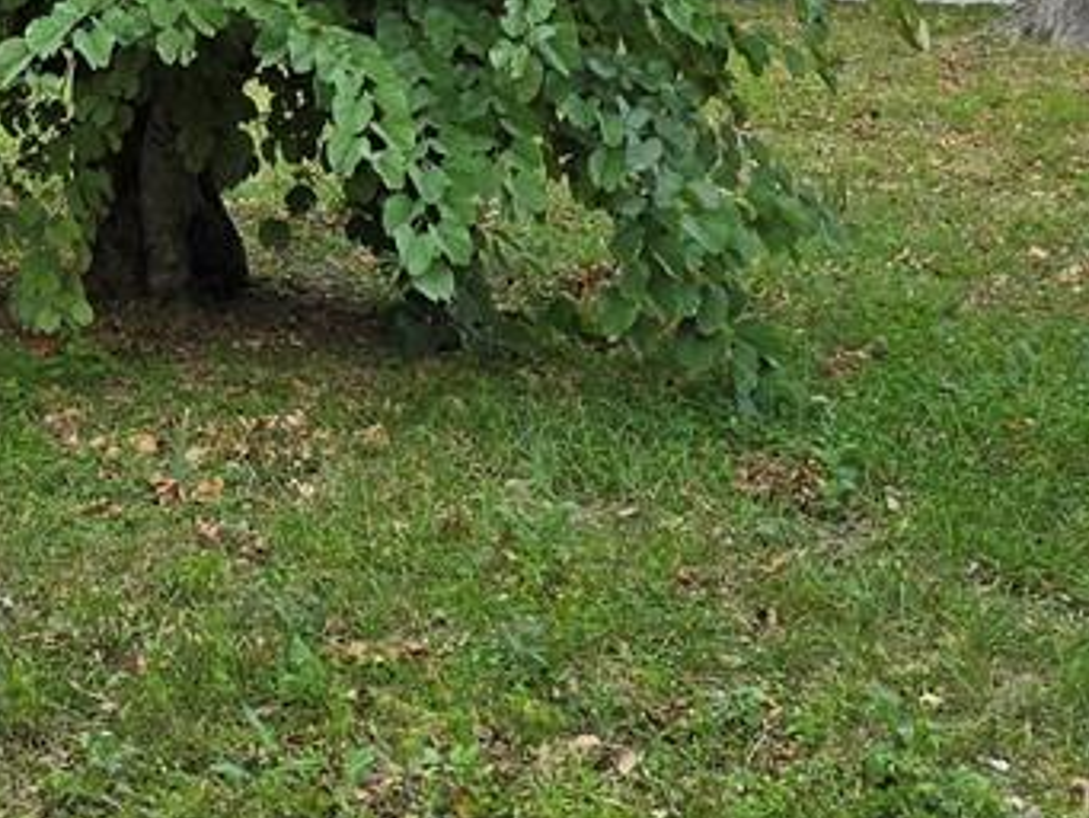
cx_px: 70
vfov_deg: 13.5
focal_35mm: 108
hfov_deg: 17.9
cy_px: -6
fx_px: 3399
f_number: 1.7
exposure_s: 1/188
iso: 12
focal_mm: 6.3
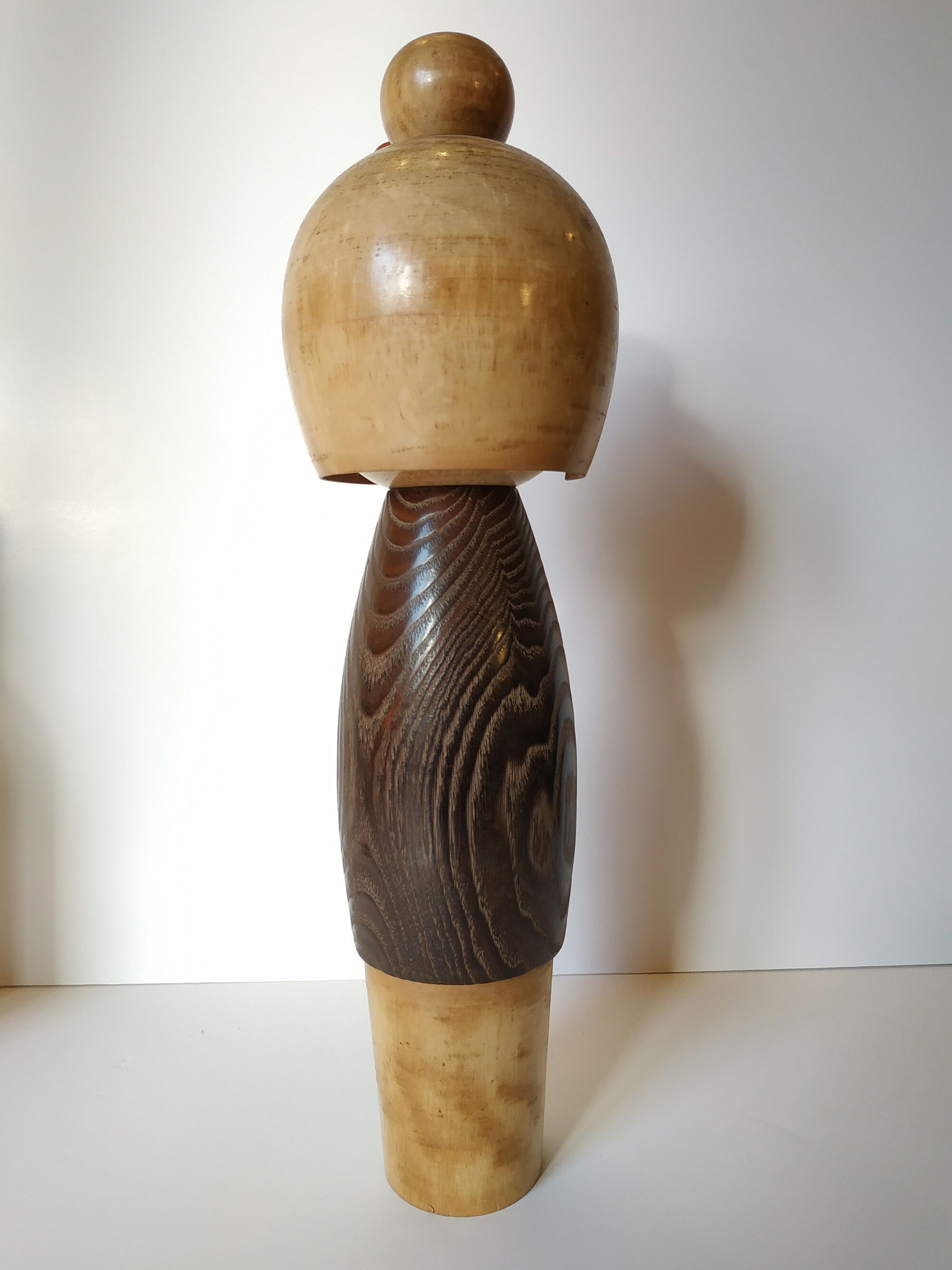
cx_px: 476
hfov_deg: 56.8
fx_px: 880
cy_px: 635
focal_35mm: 24
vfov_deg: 71.6
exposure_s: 1/120
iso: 200
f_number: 1.9
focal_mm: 3.94
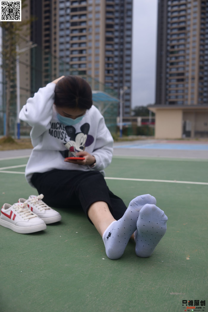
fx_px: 303
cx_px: 104
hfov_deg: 37.9
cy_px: 156
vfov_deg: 54.4
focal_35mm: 35
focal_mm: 35
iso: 125
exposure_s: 1/640
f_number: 5.6
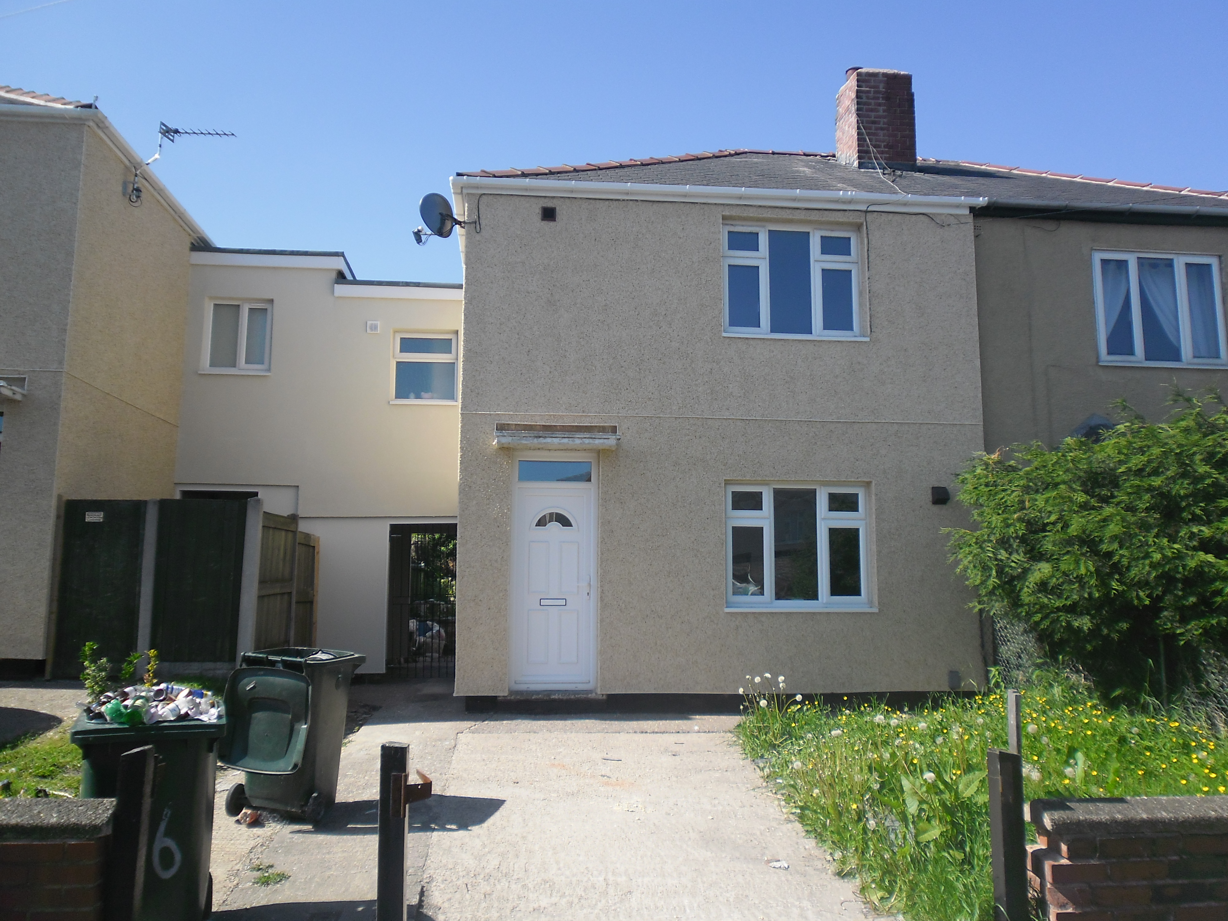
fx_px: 958
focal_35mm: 27
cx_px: 614
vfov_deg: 51.4
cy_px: 460
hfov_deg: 65.3
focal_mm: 4.8
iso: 80
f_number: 2.9
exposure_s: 1/789
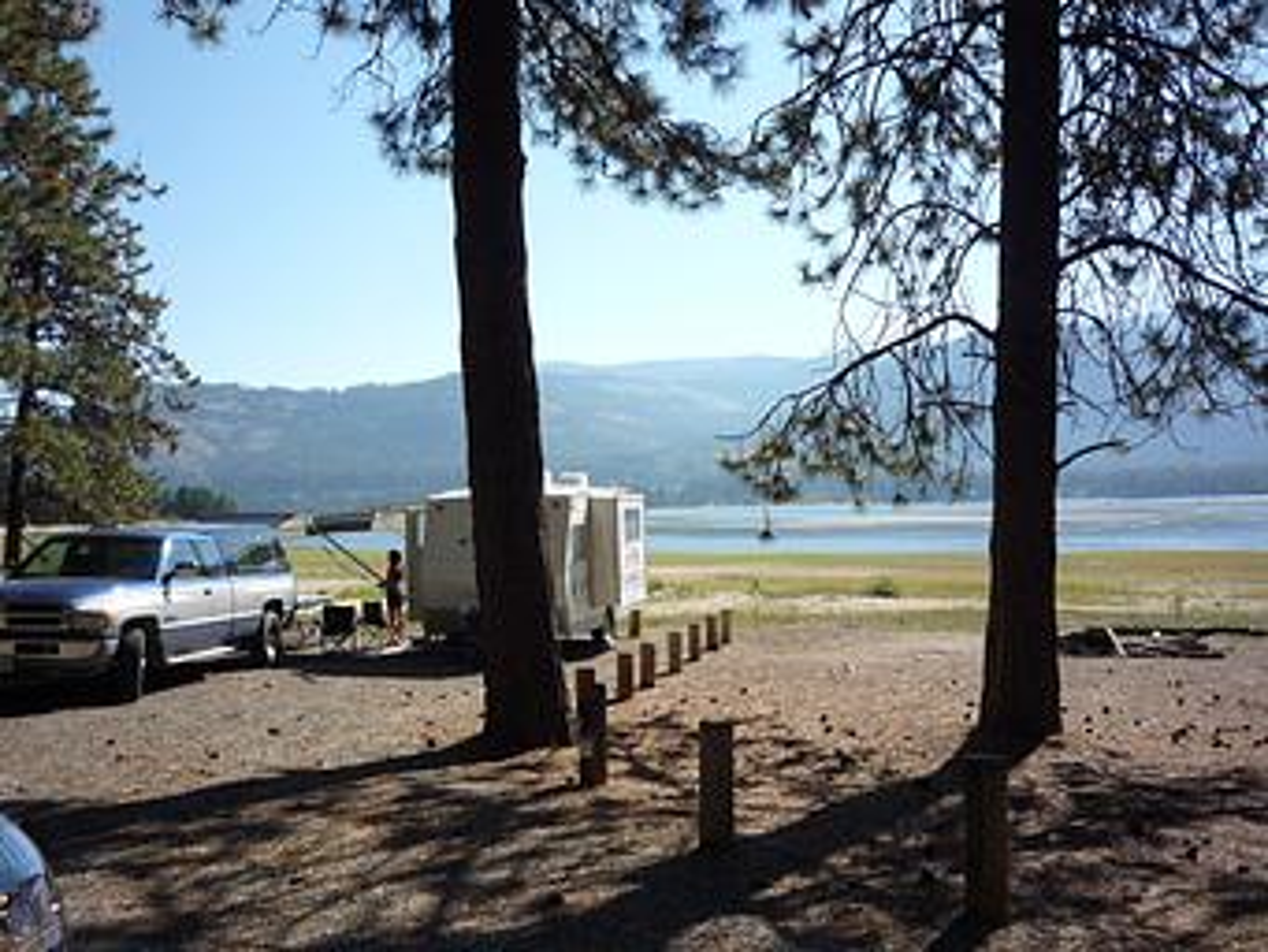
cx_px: 634
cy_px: 476
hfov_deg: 56.8
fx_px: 1173
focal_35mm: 32
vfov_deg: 44.2
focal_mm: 5.2
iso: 100
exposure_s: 1/500
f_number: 4
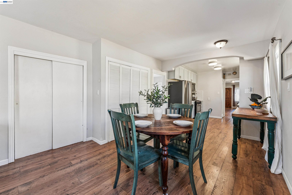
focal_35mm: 15
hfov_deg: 100.8
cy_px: 98
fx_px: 121
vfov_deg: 77.7
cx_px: 146
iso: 100
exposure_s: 1/4
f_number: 9
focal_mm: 14.9
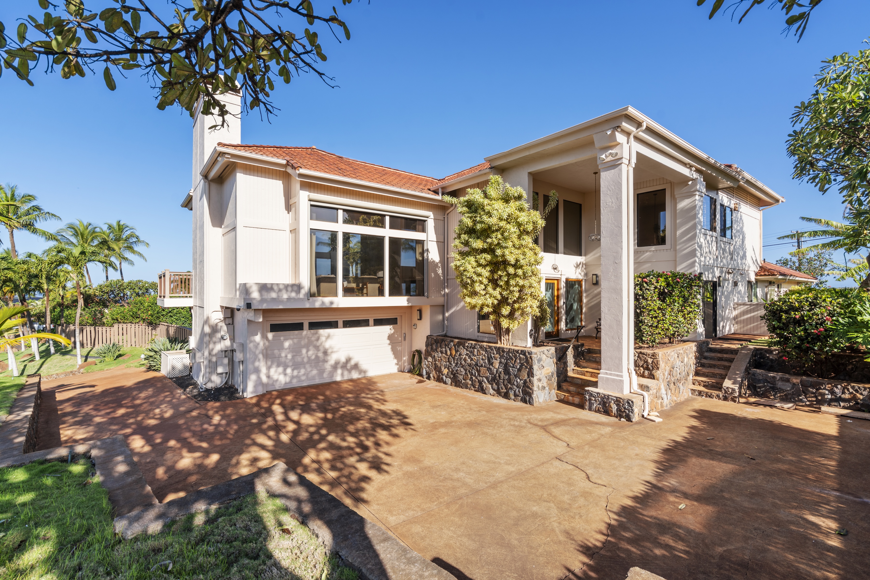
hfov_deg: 96.7
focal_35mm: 16
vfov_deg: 73.7
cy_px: 290
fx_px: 387
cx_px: 435
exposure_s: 1/80
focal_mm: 16
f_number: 8
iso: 100
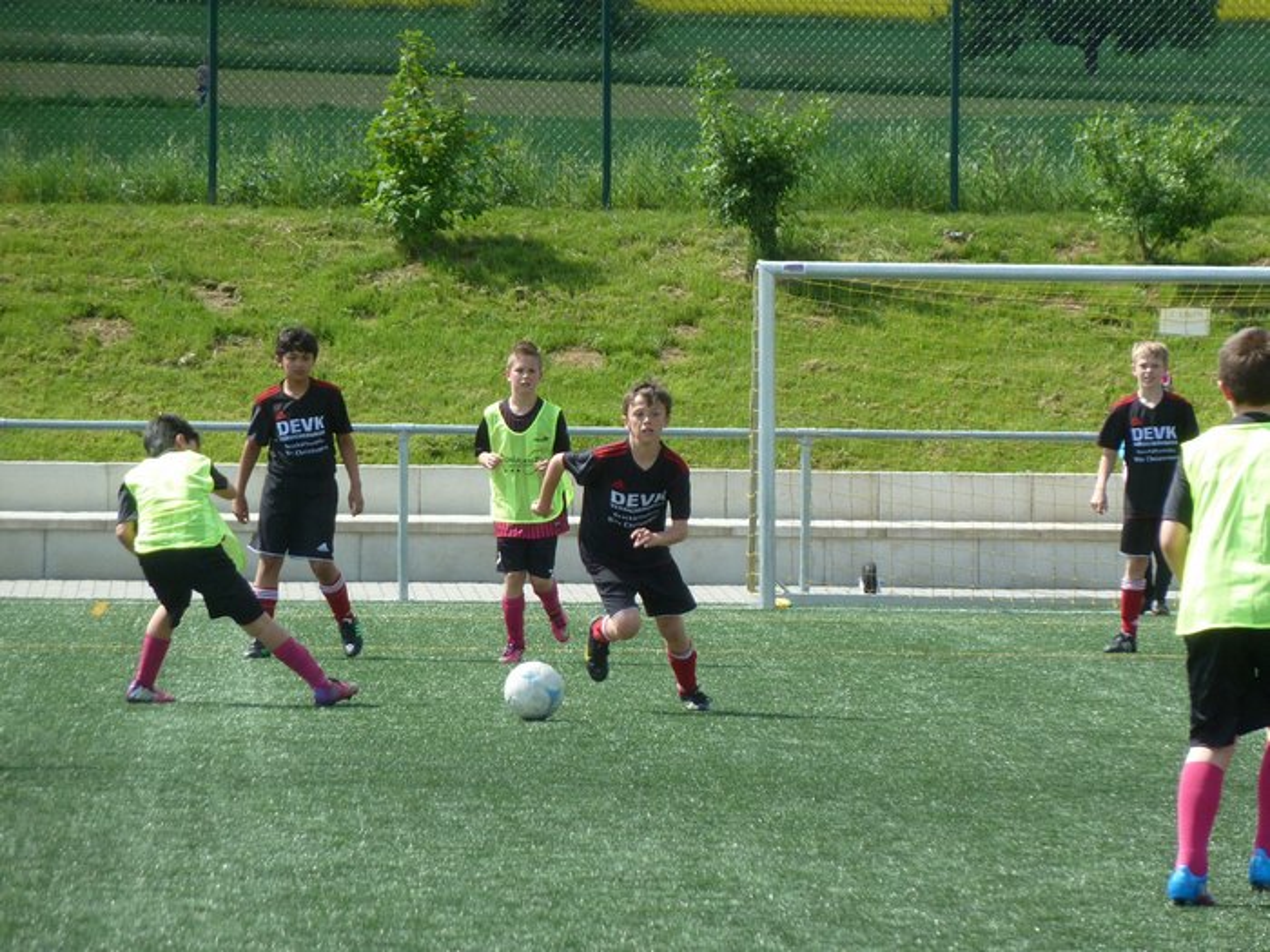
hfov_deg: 6.6
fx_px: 11006
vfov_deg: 5.0
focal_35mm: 300
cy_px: 476
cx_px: 635
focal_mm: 49.2
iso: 160
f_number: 4.9
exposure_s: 1/400
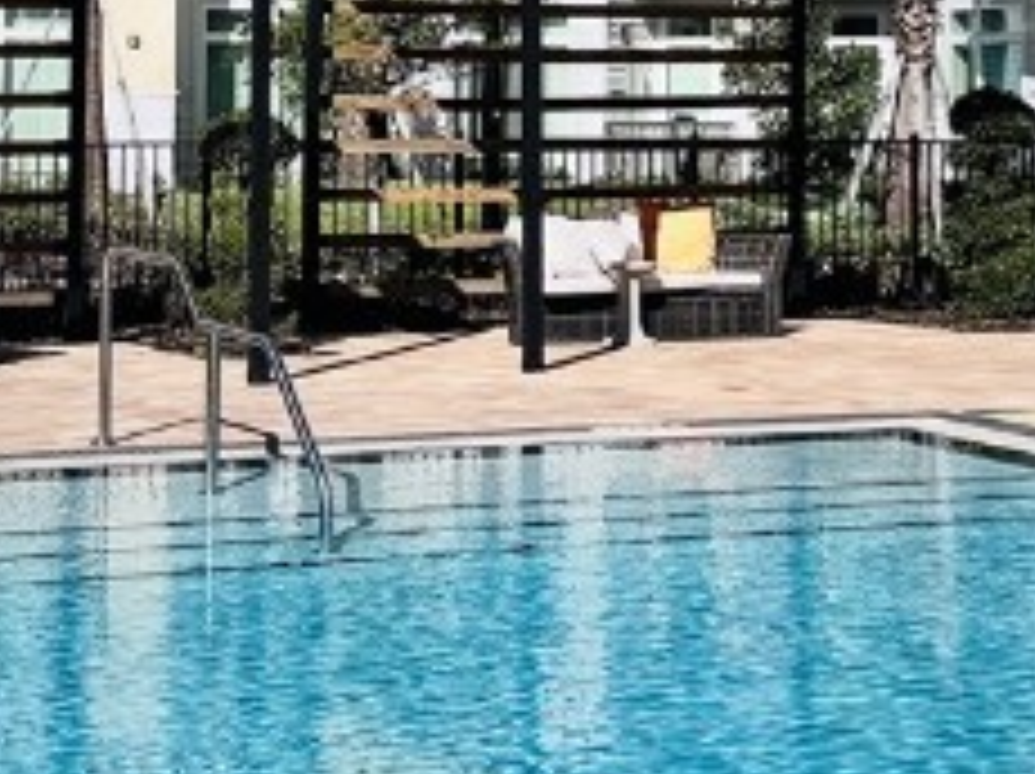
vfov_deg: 13.5
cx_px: 554
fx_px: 3196
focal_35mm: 107
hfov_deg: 18.4
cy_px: -108
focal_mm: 6.76
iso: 80
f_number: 1.78
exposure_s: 1/12346
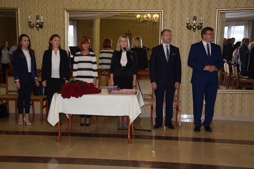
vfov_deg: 22.6
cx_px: 127
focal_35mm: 60
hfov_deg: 33.4
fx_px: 423
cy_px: 84
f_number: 4.5
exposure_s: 1/60
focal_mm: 40
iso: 800
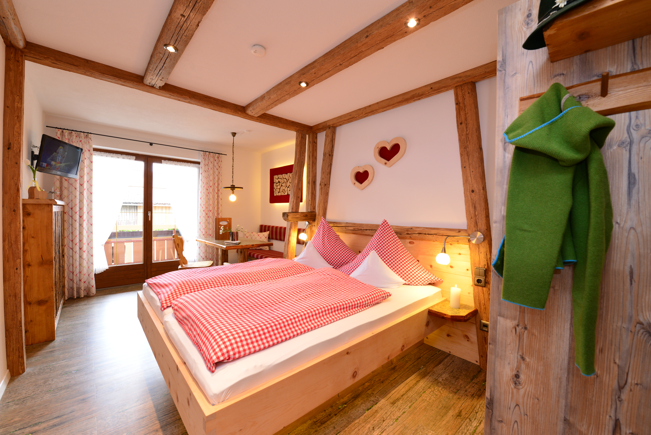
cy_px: 218
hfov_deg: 104.2
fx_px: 253
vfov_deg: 81.2
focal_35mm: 14
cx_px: 326
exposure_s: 1/10
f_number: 8
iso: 500
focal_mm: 14
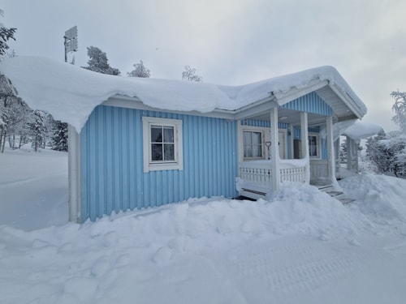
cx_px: 203
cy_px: 152
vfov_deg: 89.9
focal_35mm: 13
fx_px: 152
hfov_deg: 106.2
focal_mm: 2.2
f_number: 2.2
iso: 50
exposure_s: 1/1172
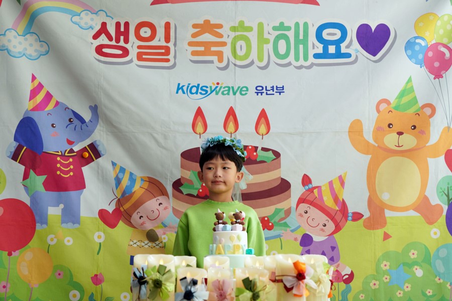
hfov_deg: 28.8
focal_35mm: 70
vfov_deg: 19.5
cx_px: 226
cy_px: 150
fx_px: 879
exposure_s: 1/160
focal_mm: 70
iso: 200
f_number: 4
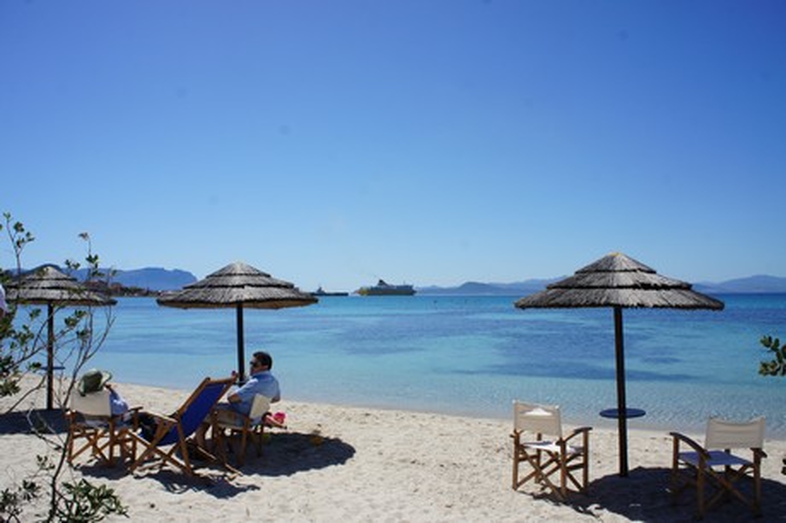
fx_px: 589
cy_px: 262
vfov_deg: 47.9
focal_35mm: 27
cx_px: 393
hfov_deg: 67.4
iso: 200
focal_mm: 18
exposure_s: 1/400
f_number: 11
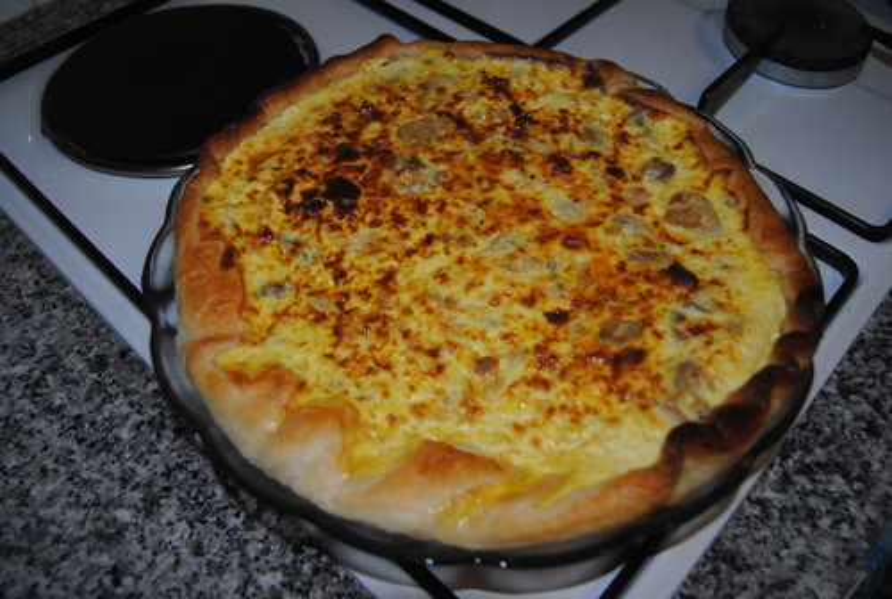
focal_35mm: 30
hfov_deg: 61.8
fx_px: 745
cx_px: 446
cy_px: 300
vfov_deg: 43.8
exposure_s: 1/60
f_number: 3.5
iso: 125
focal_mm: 20
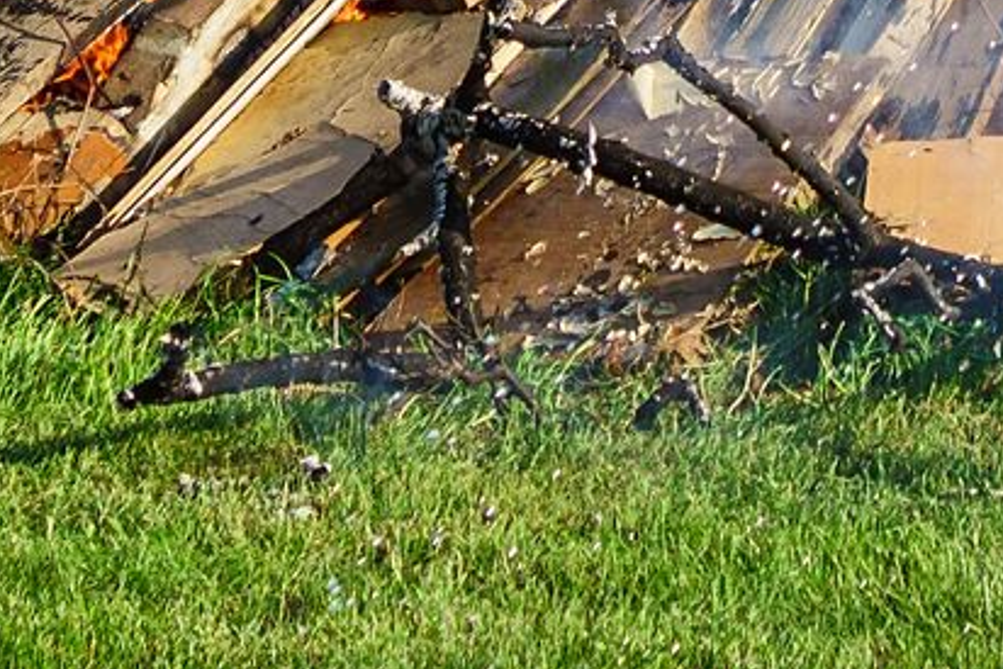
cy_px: -1041
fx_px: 6884
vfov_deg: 5.4
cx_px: 1002
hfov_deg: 8.3
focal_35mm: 247
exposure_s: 1/1000
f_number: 4
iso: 125
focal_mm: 17.8
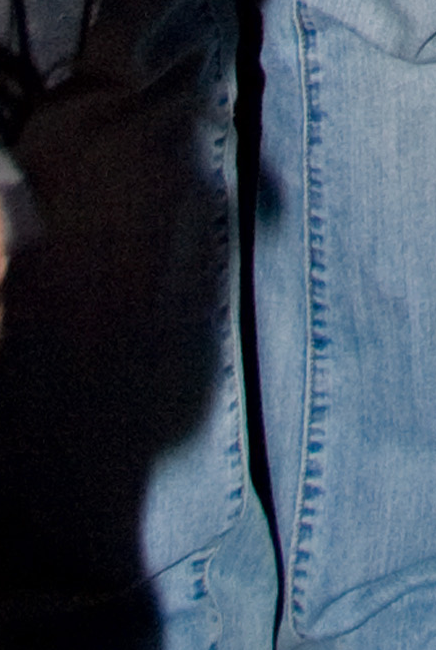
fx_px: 3875
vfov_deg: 8.6
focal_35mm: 214
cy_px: -976
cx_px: 1217
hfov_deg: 6.0
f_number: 4
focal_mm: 24
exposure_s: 1/60
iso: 200
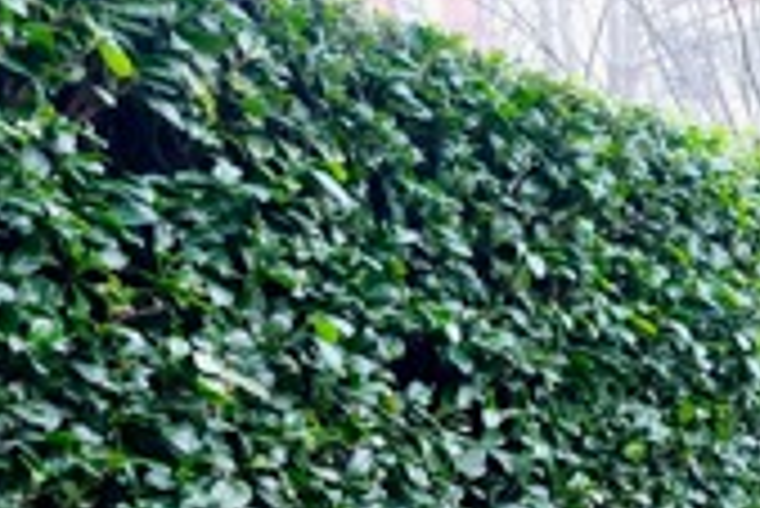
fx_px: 1352
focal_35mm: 64
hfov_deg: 20.4
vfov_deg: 20.3
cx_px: 1421
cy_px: 557
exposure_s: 1/30
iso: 640
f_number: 4
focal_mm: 10
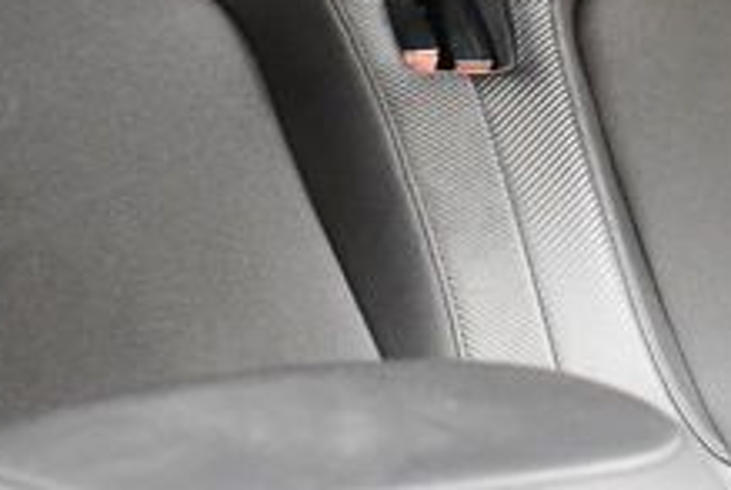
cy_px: -75
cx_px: 537
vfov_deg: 12.8
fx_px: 2136
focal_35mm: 105
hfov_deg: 19.3
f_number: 3.5
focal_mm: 18
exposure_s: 1/60
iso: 4000
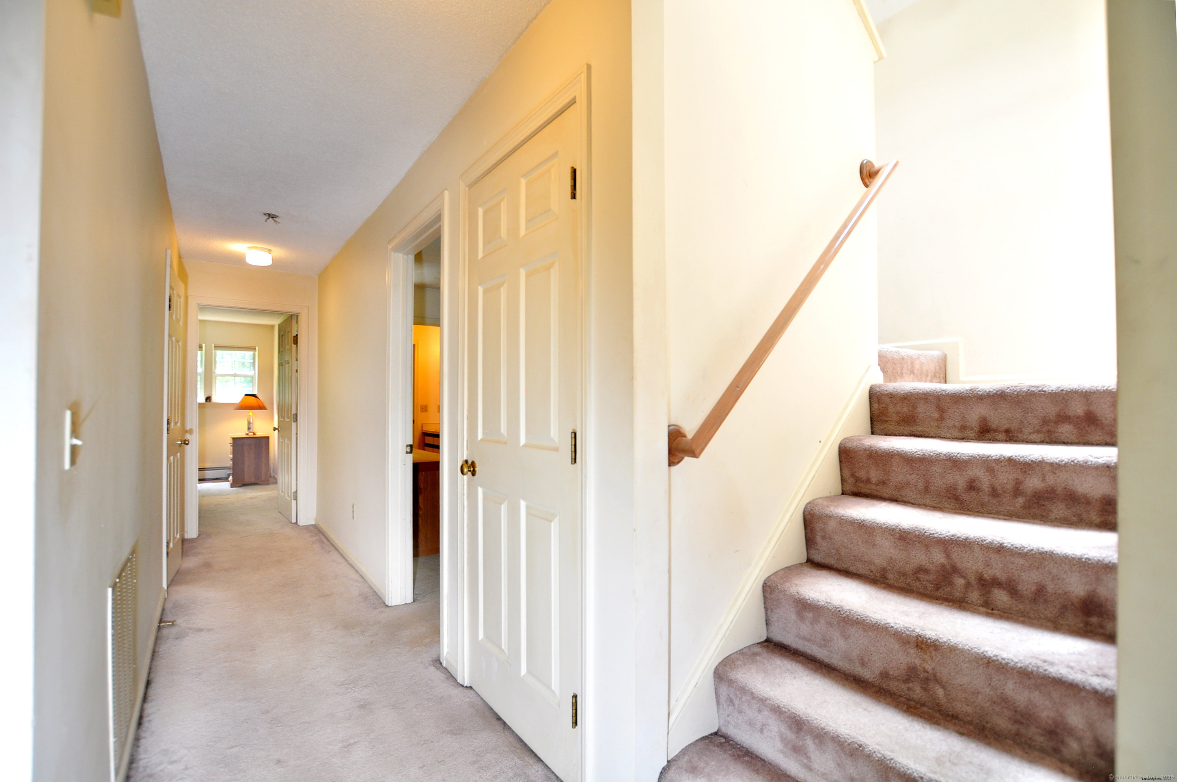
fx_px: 490
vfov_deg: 77.2
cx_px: 588
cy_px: 391
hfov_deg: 100.5
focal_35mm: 15
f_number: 3.5
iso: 320
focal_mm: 10
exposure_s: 1/50
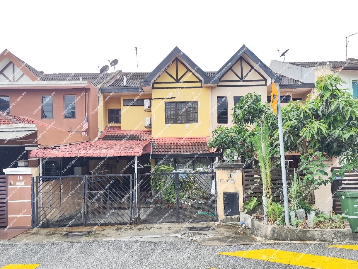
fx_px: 238
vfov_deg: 58.9
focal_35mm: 23
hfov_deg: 73.9
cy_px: 134
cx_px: 179
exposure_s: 1/177
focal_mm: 6.19
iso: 50
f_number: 1.65
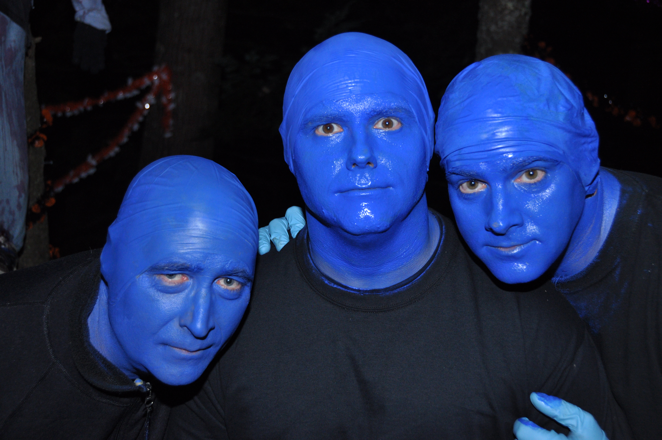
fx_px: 882
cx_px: 331
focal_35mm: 48
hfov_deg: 41.2
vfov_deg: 28.0
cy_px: 220
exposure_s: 1/60
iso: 720
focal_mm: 32
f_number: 4
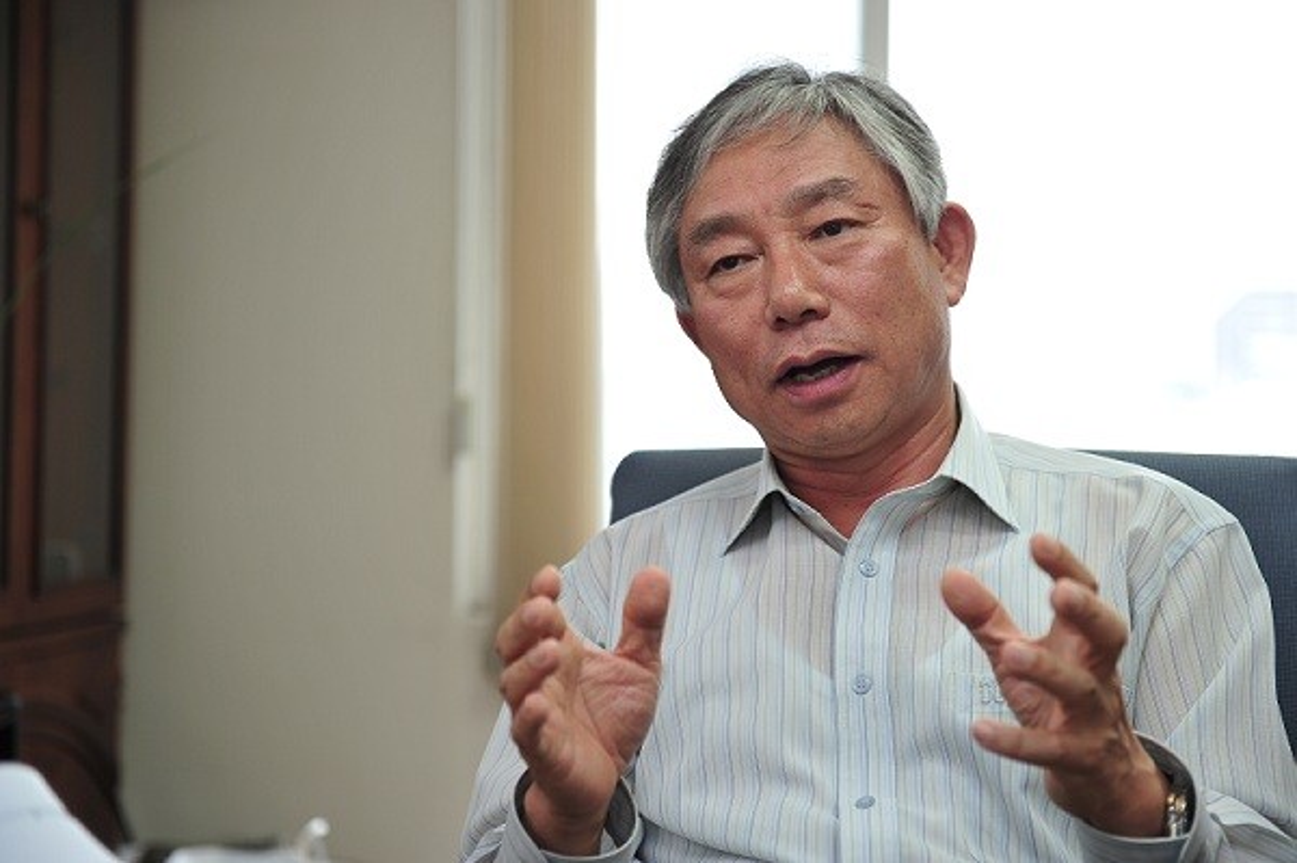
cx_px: 648
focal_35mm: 70
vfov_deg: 19.4
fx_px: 2520
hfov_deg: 28.9
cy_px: 432
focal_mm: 70
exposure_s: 1/125
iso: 400
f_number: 3.5
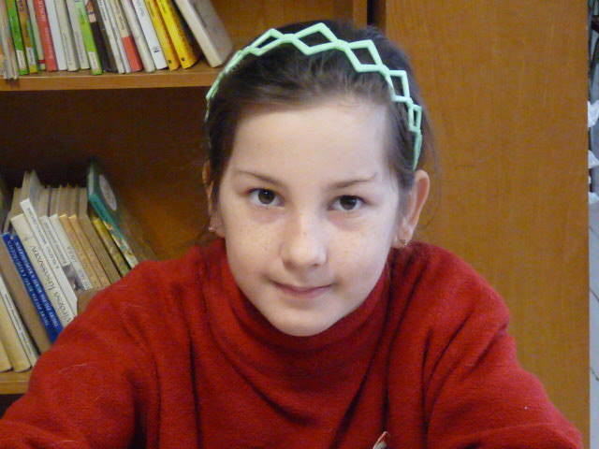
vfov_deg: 16.4
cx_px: 300
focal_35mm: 90
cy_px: 224
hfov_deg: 21.8
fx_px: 1557
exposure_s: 1/50
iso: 800
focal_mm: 9
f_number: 3.2
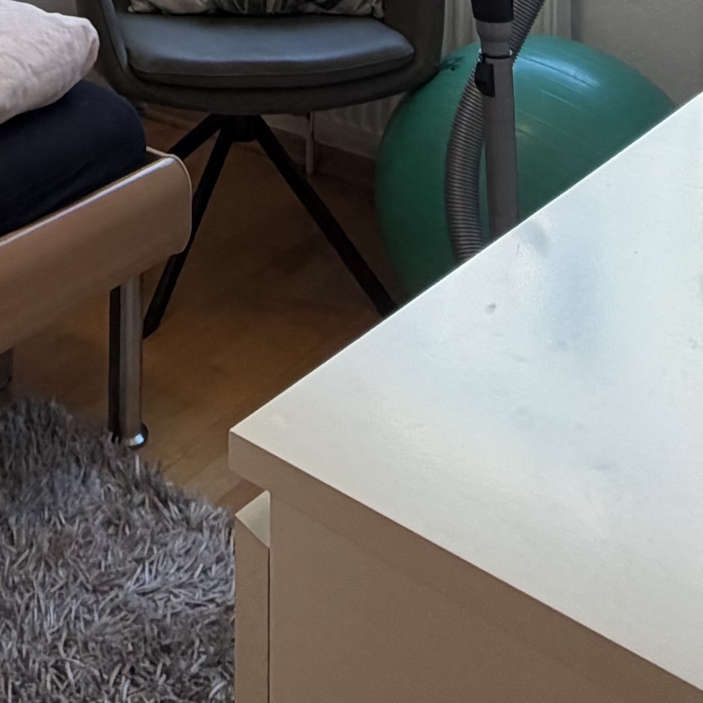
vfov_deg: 22.9
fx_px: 1356
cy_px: -383
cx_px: -6
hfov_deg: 27.4
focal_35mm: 59
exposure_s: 1/121
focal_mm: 2.22
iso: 100
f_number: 2.2
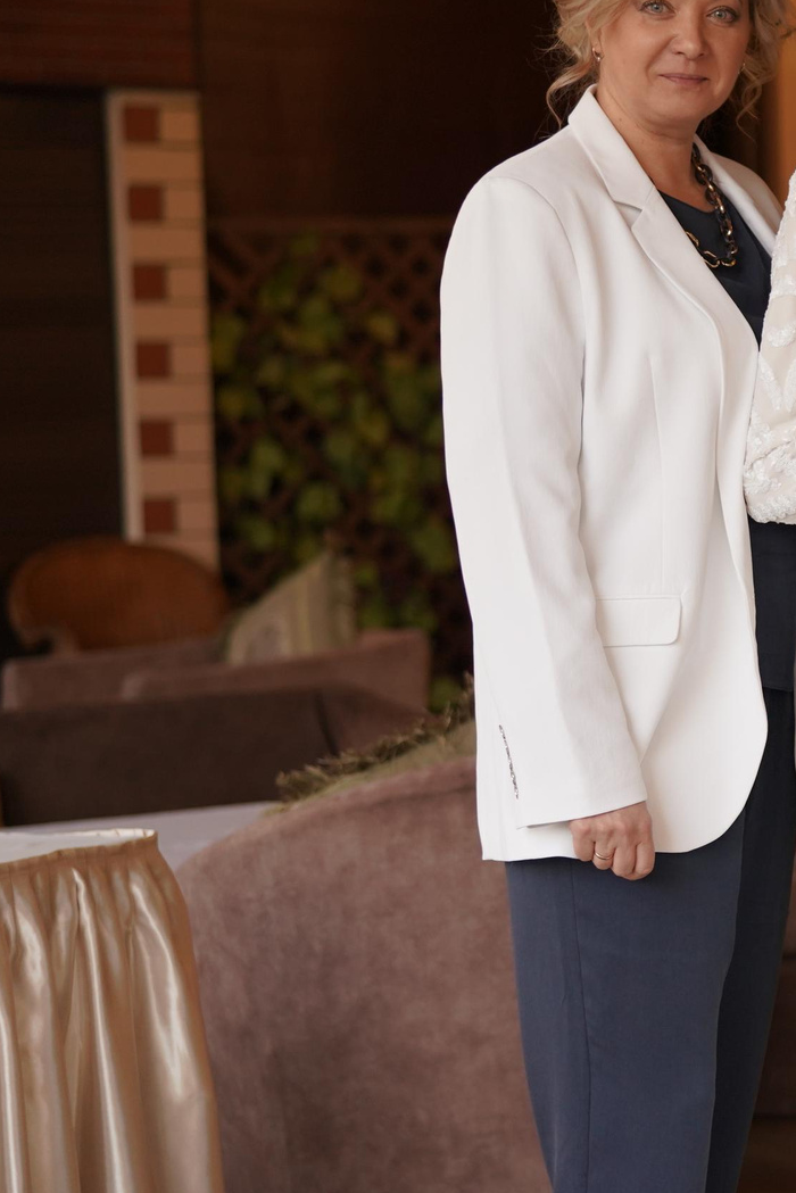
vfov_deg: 16.8
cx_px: 1390
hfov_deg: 10.6
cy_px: 647
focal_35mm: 122
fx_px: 4043
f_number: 2
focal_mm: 50
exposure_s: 1/250
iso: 640
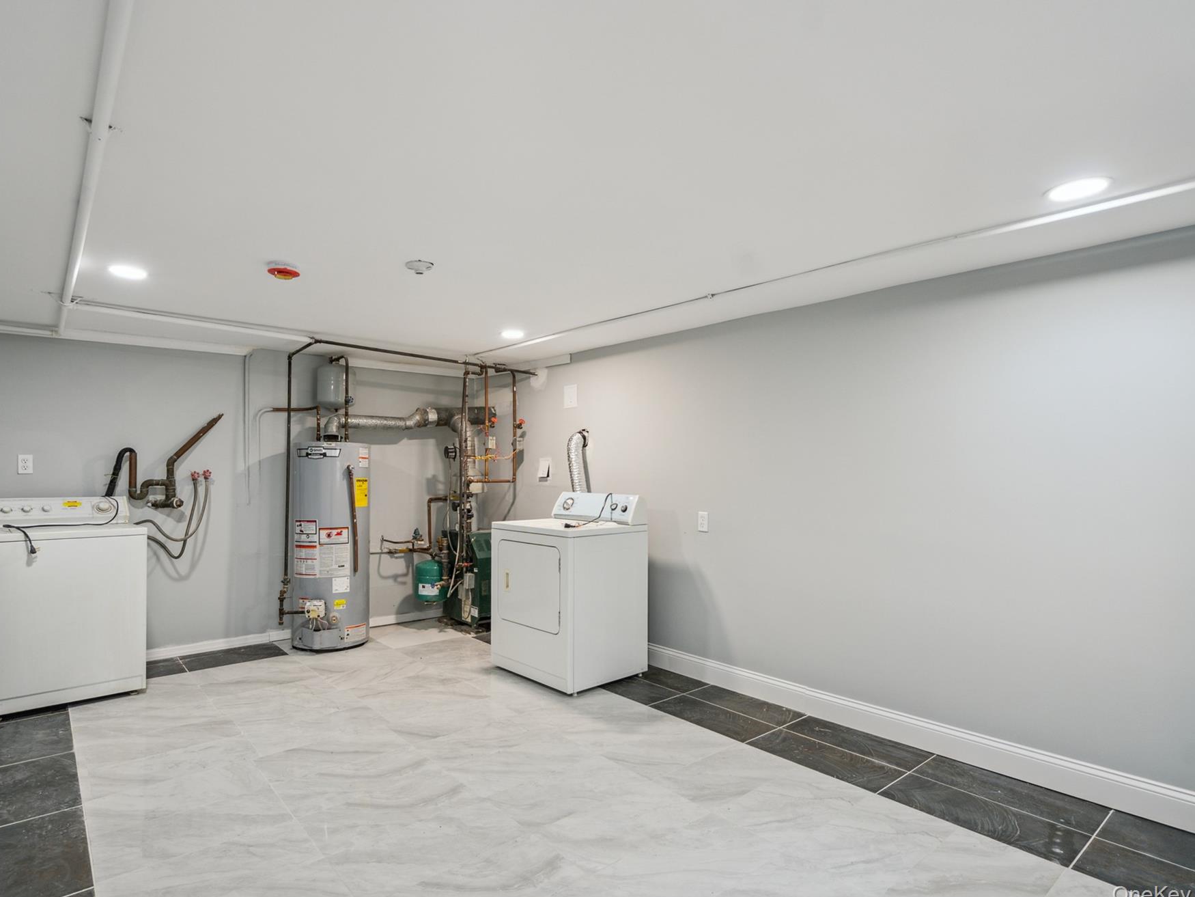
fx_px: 621
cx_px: 552
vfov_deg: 71.6
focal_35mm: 18
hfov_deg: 87.6
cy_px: 444
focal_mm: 16
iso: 400
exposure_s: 1/80
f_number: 5
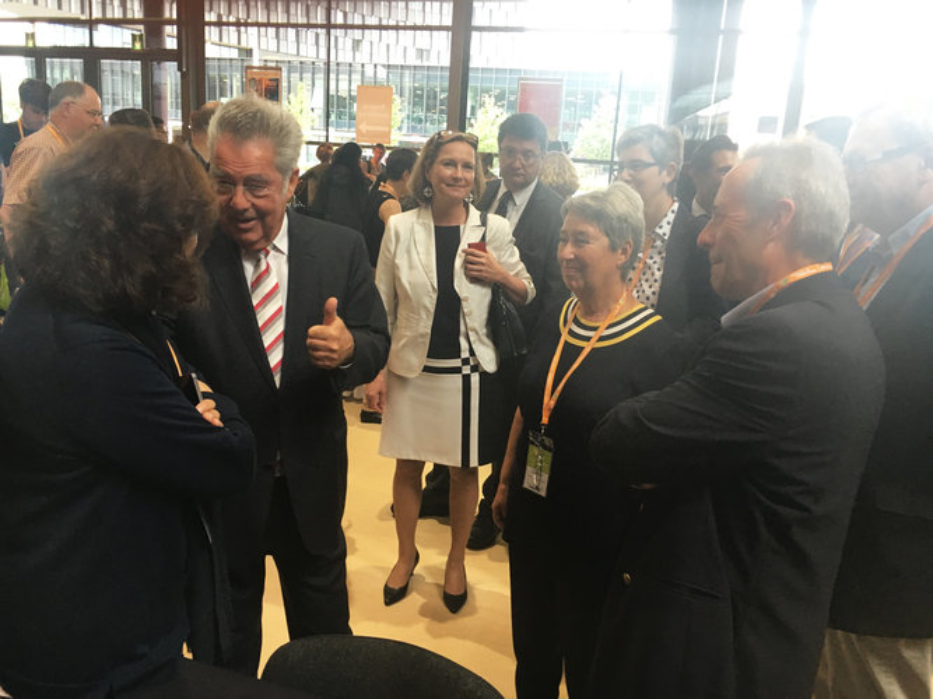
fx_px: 781
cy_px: 350
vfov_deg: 48.2
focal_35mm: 29
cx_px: 466
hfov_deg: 61.7
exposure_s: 1/33
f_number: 2.2
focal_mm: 4.15
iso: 50
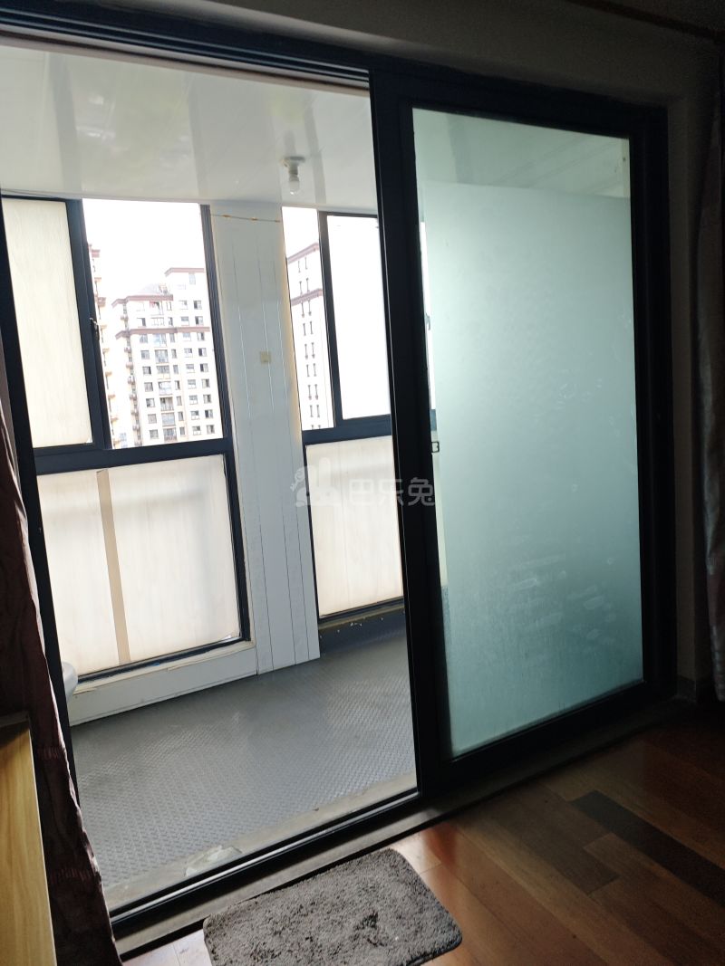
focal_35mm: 23
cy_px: 483
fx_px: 642
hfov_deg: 58.9
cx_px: 362
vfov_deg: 73.9
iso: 50
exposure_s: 1/102
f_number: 1.42
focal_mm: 6.68
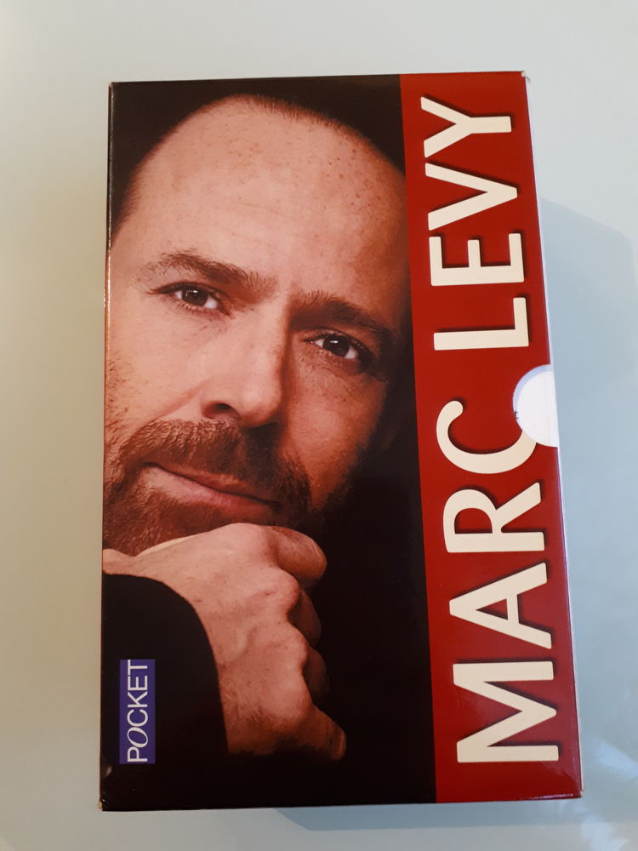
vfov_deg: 65.3
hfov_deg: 51.4
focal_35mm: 27
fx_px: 664
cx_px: 319
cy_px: 426
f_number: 1.9
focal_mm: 3.6
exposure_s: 1/17
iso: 320
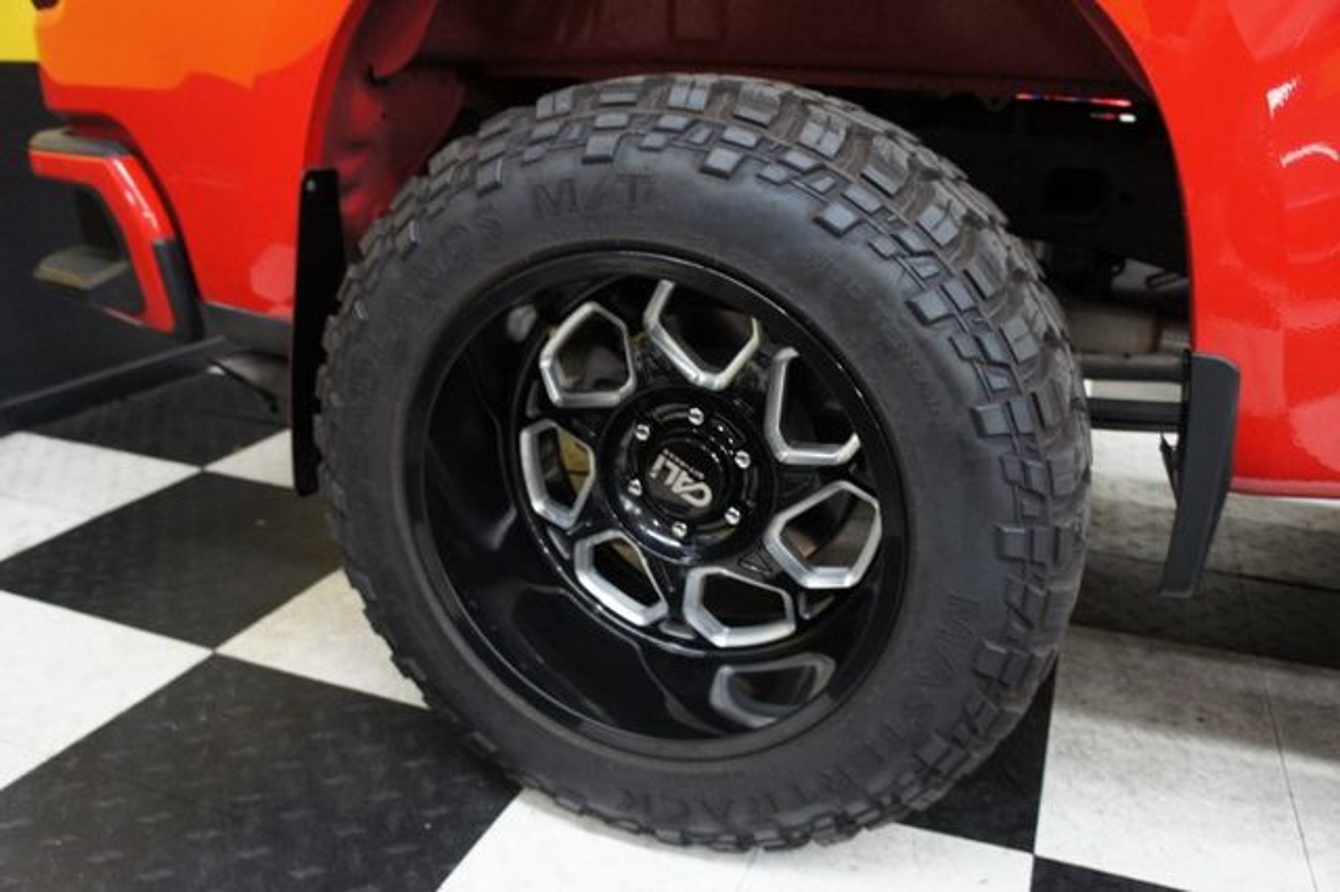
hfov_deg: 67.4
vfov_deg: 47.9
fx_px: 1004
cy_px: 446
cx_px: 670
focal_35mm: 27
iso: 1600
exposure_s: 1/40
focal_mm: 18
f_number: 3.5
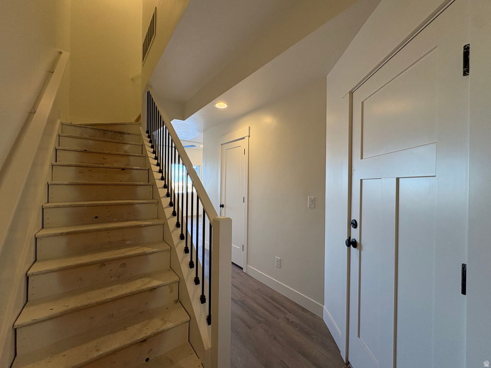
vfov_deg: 85.7
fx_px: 199
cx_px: 246
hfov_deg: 102.1
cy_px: 184
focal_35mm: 14
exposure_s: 1/120
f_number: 2.2
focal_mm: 2.22
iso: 200
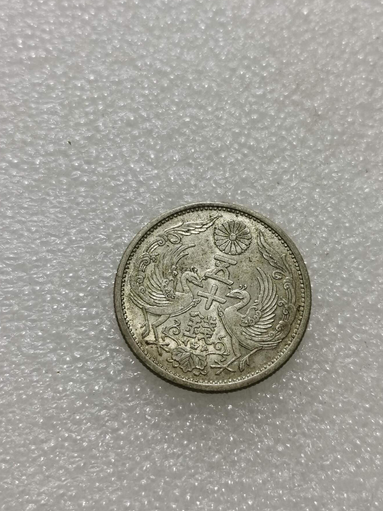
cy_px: 251
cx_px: 191
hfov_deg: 24.8
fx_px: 870
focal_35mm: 59
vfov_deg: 32.7
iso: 80
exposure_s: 1/120
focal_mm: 5.58
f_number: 1.8
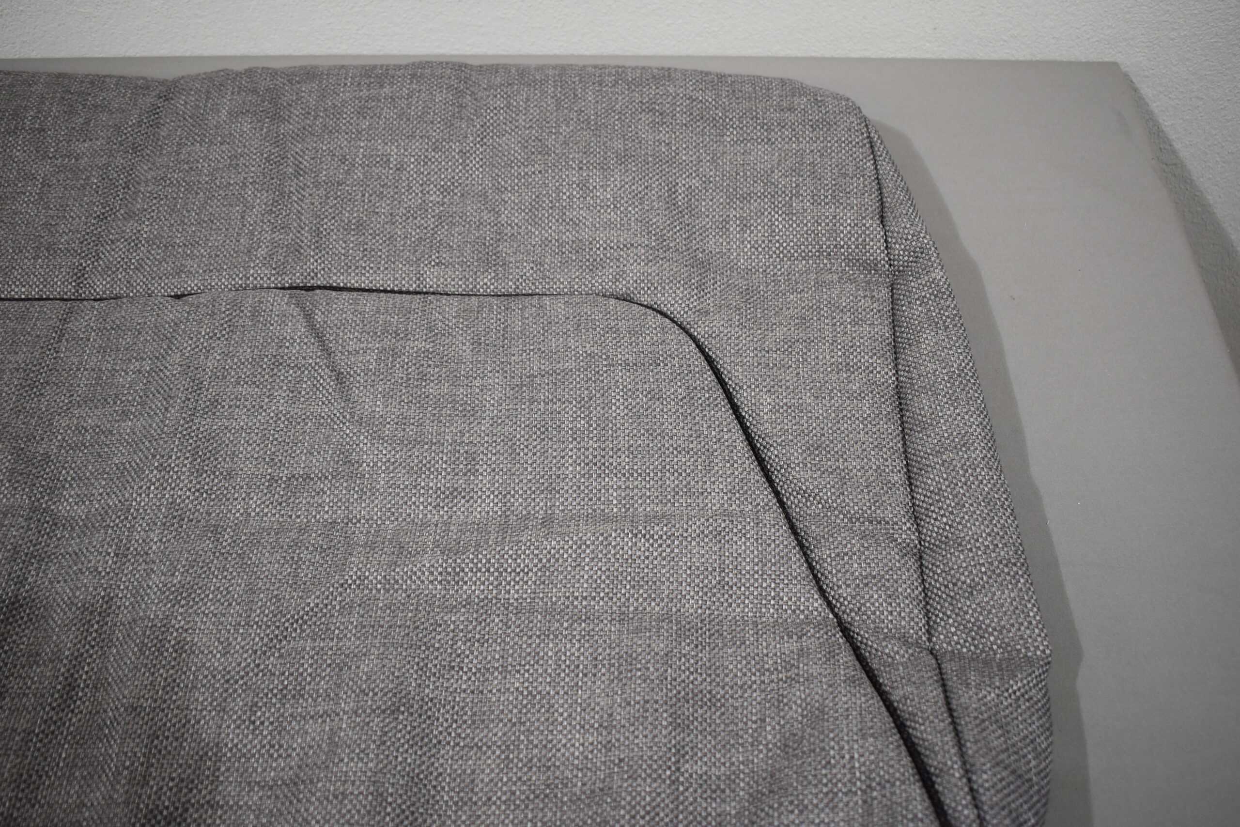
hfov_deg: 53.1
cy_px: 414
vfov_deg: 36.9
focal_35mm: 36
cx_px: 620
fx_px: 1240
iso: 720
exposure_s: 1/250
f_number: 3.8
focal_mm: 24
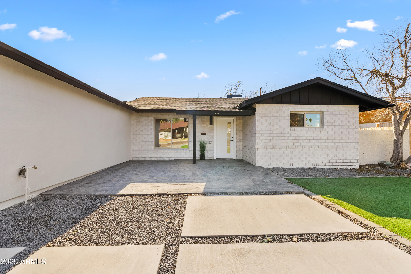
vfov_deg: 73.8
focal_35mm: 16
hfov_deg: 96.7
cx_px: 206
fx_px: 183
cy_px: 137
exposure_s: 1/80
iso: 100
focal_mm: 16
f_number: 8
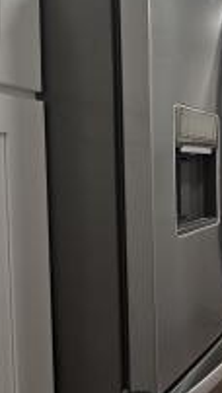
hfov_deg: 25.8
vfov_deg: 67.7
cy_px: 175
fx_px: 292
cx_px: 358
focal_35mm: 28
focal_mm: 2.2
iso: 100
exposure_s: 1/60.2
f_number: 2.2
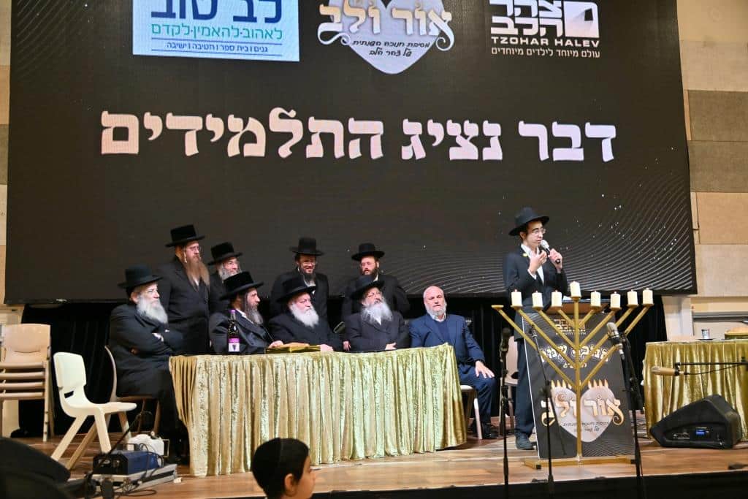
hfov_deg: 50.7
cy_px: 250
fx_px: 790
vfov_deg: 35.1
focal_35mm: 38
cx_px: 374
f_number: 4
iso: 320
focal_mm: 38
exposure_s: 1/160
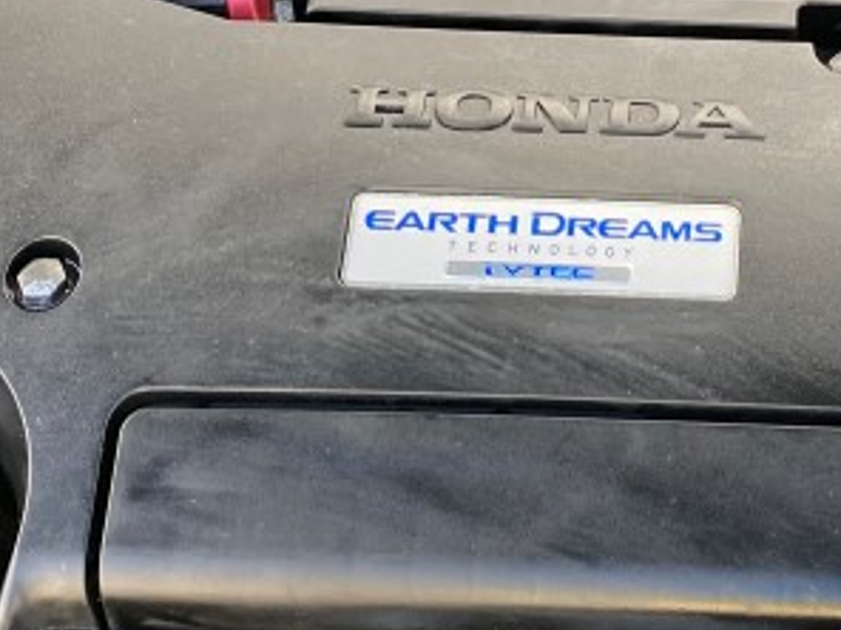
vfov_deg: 14.9
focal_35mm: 97
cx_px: 651
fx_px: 2357
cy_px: -34
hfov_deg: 20.1
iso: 80
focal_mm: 3.99
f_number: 1.8
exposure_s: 1/121
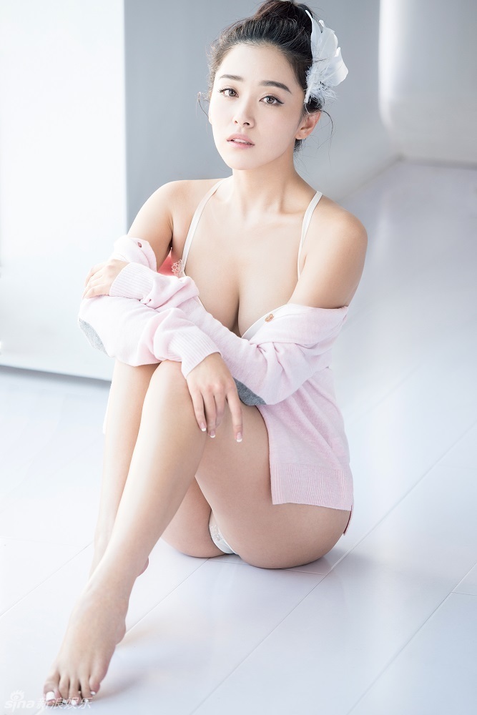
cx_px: 238
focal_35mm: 155
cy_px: 358
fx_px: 3079
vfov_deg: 13.2
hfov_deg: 8.9
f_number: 4
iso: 250
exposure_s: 1/125
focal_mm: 155
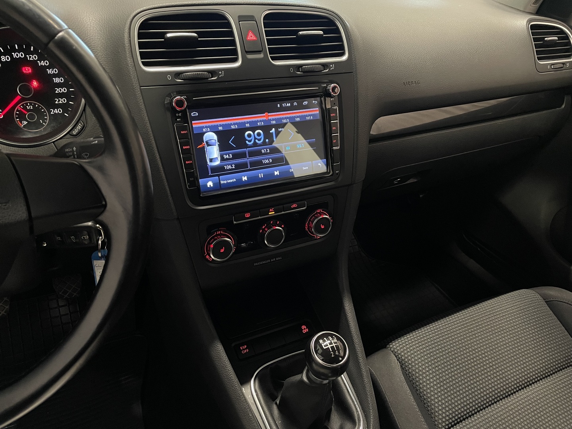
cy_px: 214
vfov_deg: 53.1
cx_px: 286
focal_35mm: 26
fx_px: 430
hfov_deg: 67.3
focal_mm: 4.2
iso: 320
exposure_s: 1/60
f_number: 1.6
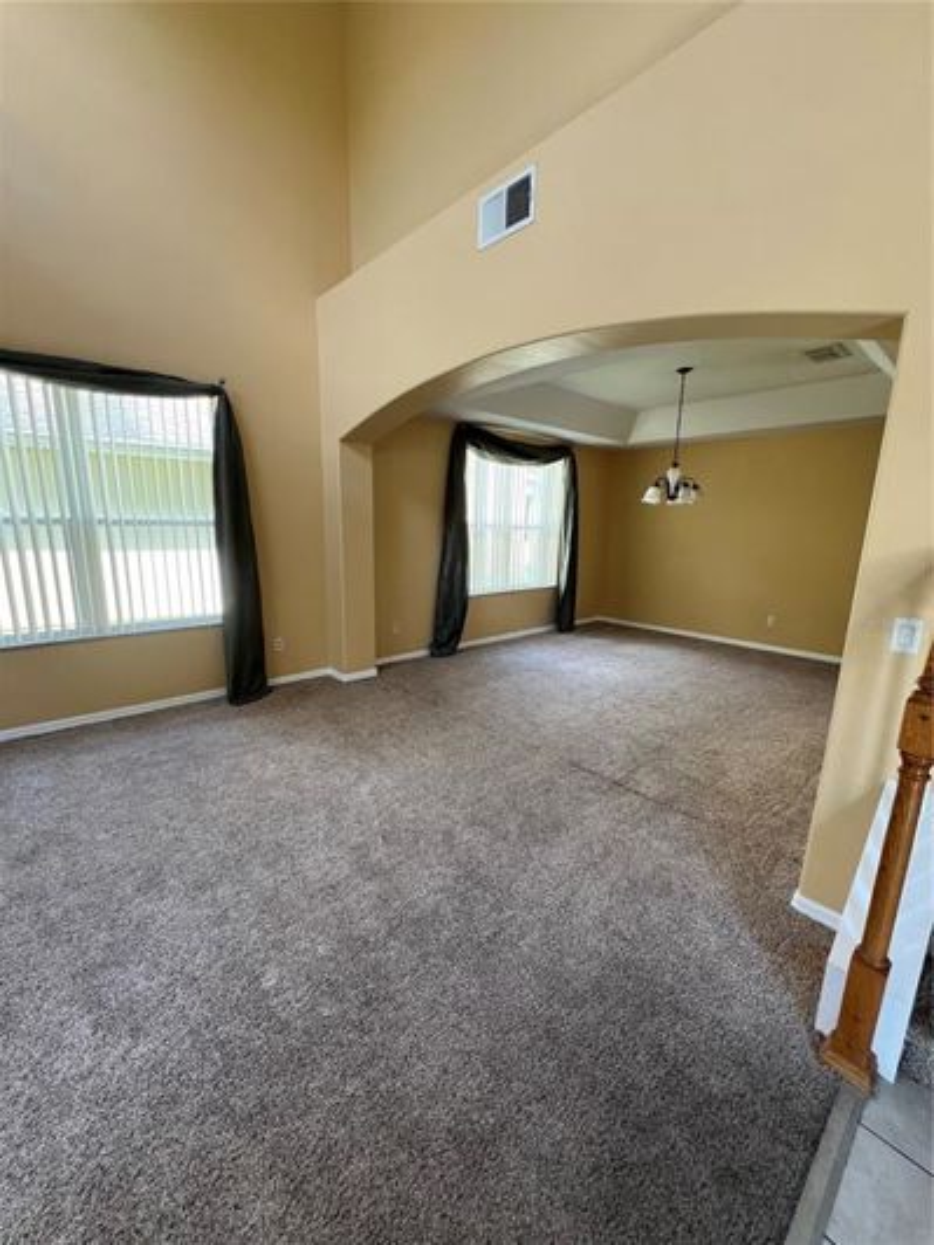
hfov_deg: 89.9
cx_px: 467
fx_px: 468
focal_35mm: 13
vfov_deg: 106.2
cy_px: 622
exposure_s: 1/99
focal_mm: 1.57
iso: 100
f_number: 1.8
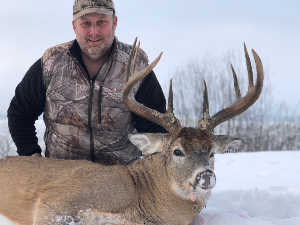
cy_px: 112
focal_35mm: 57
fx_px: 494
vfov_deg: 25.7
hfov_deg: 33.8
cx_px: 150
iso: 20
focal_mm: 6.6
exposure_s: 1/331
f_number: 2.8
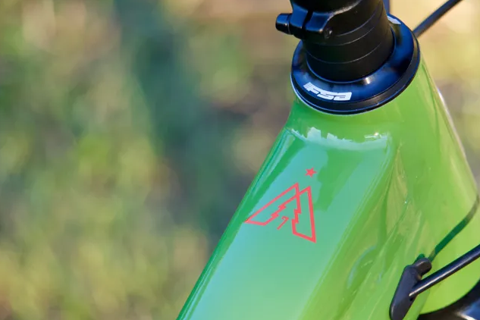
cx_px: 275
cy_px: 198
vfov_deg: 5.2
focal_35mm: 264
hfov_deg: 7.8
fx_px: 3515
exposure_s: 1/160
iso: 400
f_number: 5.6
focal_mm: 139
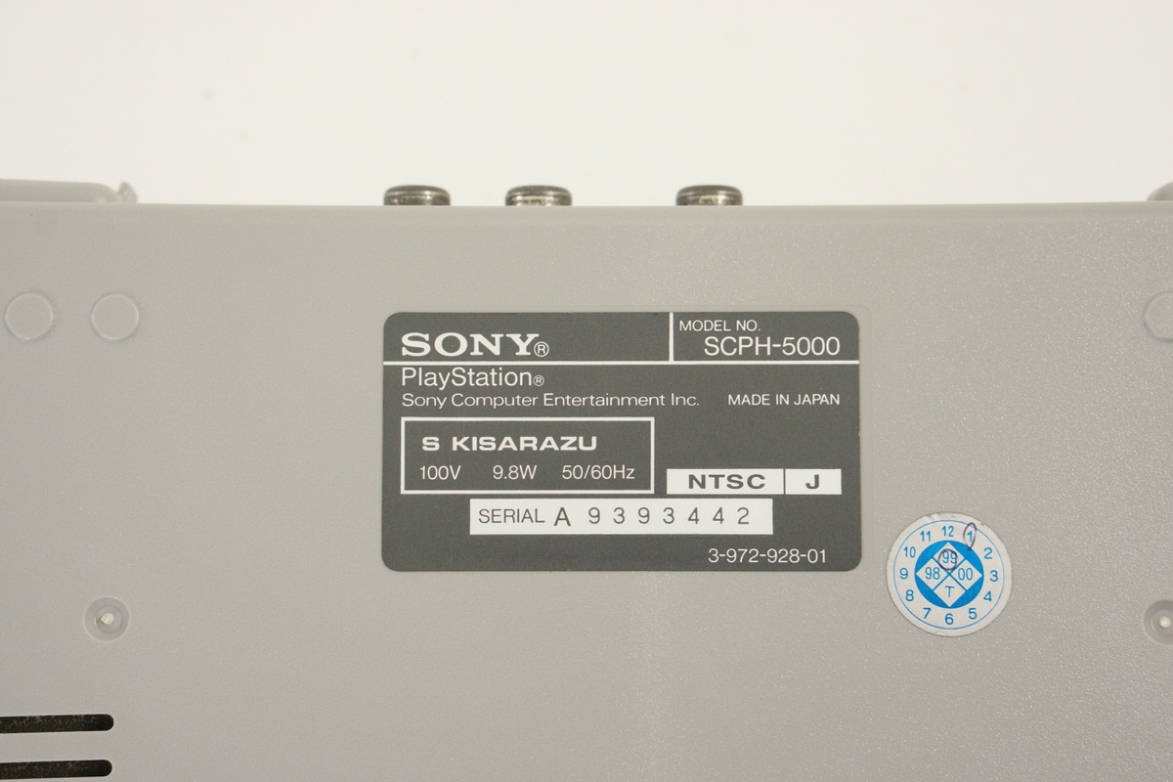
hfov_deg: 27.0
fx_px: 2444
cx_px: 586
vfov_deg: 18.2
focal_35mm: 75
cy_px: 391
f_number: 6.3
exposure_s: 1/80
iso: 1250
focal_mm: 50
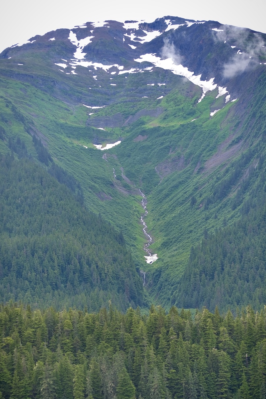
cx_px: 133
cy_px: 234
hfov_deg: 11.6
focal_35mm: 118
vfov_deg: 17.3
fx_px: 1307
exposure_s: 1/200
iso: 100
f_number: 5
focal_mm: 92
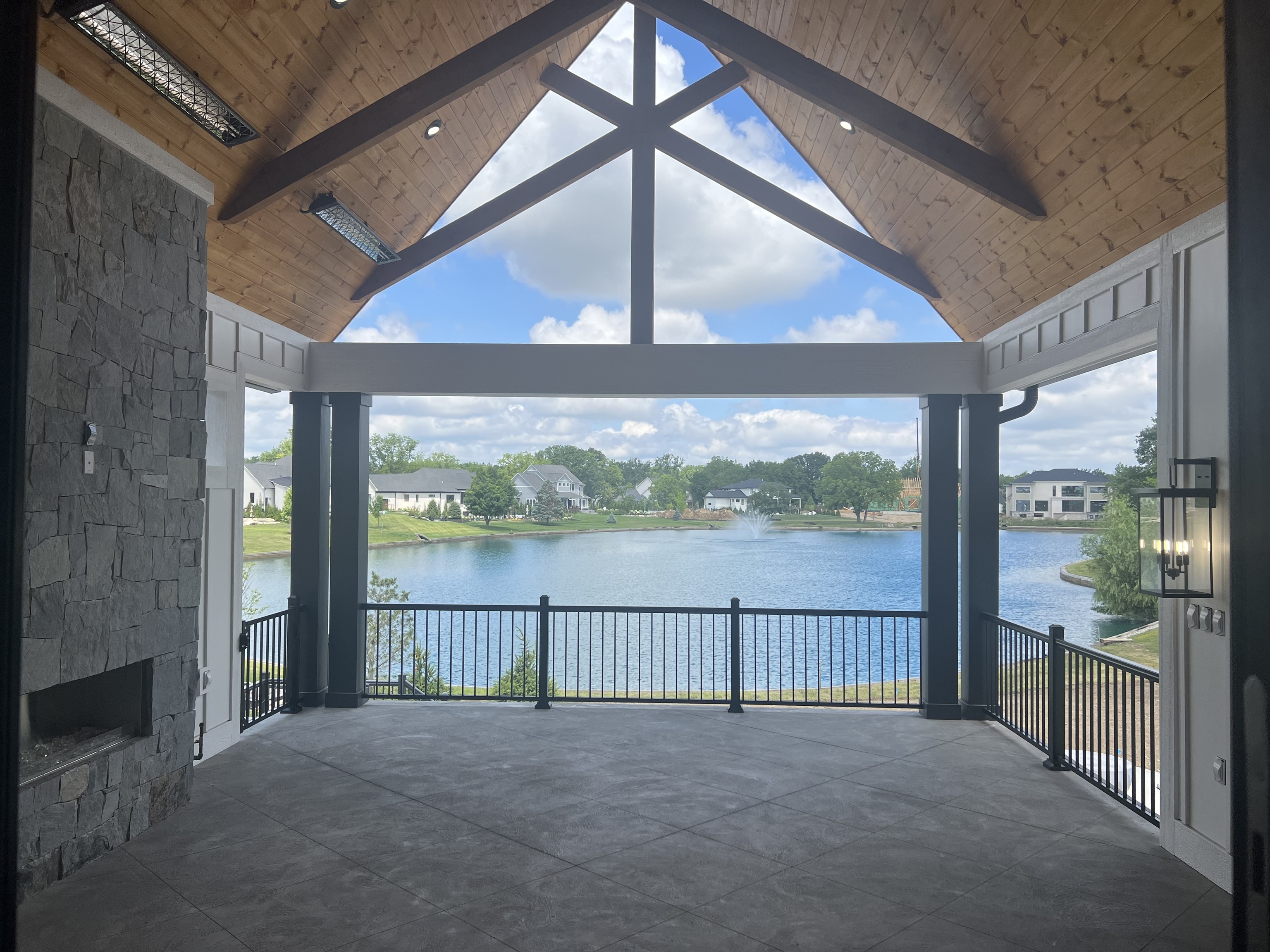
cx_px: 635
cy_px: 476
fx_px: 954
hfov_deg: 67.3
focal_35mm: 26
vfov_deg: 53.1
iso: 50
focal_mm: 5.7
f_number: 1.5
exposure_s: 1/3257
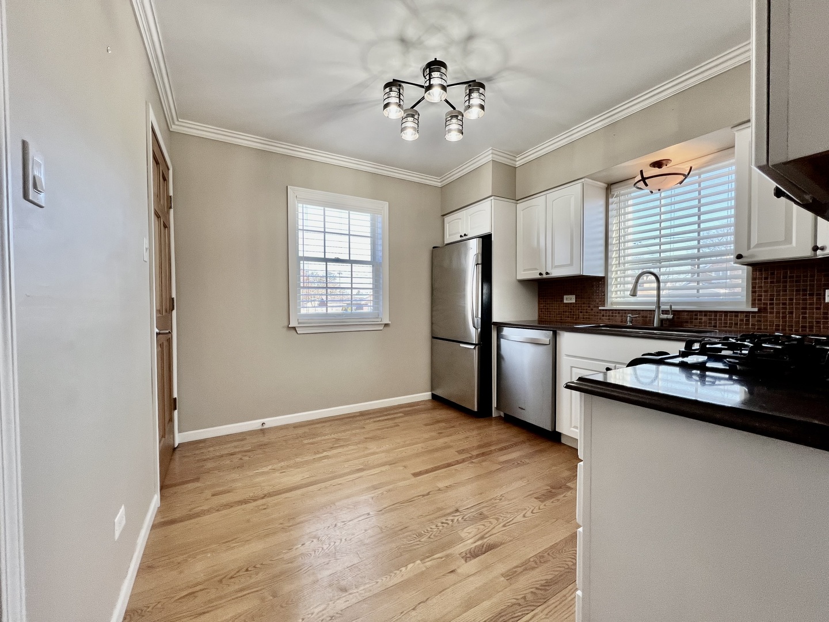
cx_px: 414
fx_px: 311
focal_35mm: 13
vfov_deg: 89.9
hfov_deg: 106.2
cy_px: 311
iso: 100
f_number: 1.8
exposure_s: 1/120
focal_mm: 1.57
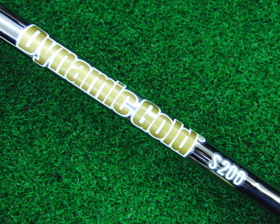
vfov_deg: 38.2
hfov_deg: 46.8
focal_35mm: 39
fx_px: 323
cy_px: 112
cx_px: 147
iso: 3200
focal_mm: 6.42
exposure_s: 1/320
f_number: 3.6
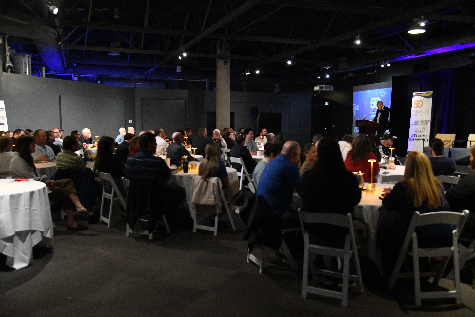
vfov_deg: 38.9
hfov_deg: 55.8
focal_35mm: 34
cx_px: 238
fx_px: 449
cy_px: 158
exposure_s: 1/100
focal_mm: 34
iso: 9000
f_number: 4
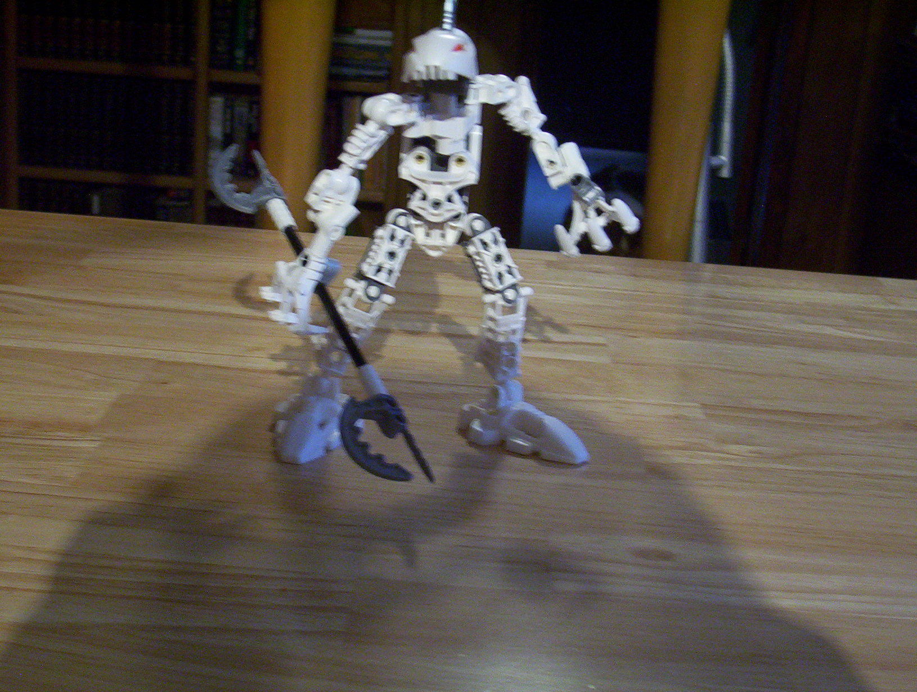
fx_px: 1753
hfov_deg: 29.3
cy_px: 346
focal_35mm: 66
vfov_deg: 22.3
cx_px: 458
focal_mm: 8.74
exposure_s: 1/20.5
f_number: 3.26
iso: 200
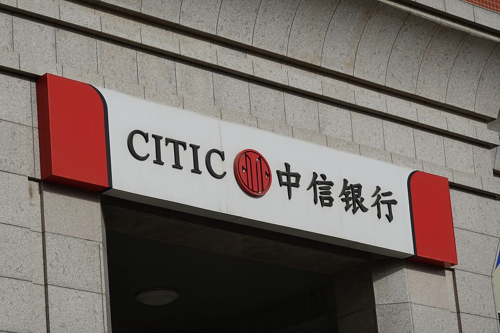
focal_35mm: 142
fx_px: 1972
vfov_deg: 9.7
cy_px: 166
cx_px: 250
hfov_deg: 14.4
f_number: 5.6
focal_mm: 51.61
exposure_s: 1/1000
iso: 125
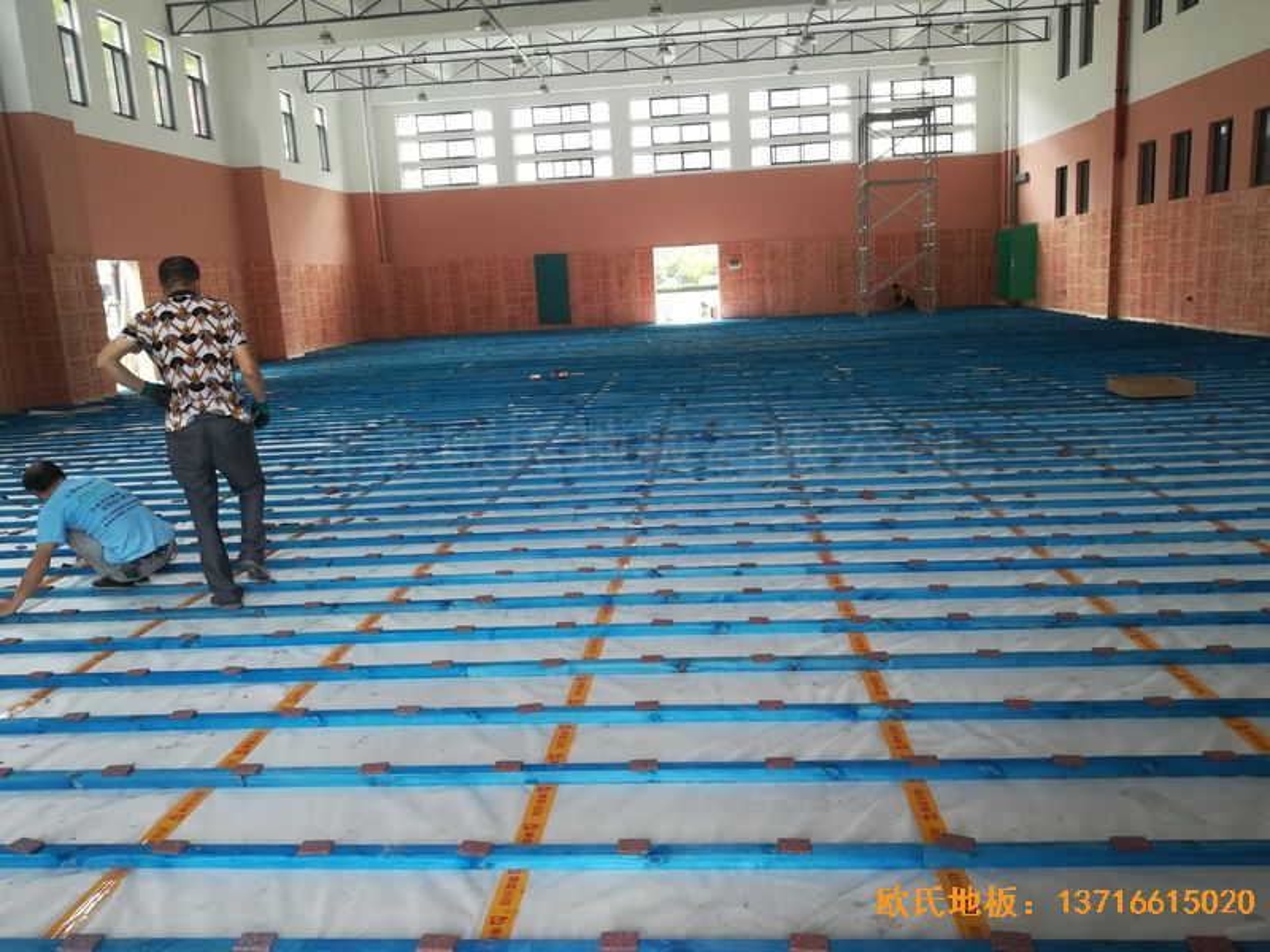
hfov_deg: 67.3
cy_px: 476
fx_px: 954
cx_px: 635
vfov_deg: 53.1
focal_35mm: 26
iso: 100
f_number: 2.2
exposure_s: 1/33.3
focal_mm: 3.83
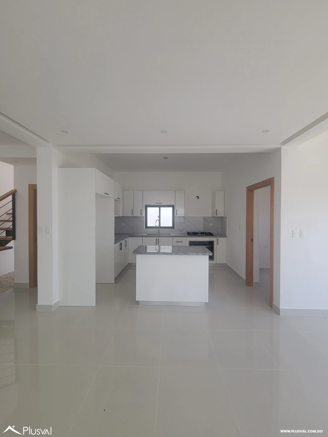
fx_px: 164
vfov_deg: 106.2
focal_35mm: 13
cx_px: 164
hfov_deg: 89.9
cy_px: 218
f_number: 2.2
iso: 50
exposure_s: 1/196
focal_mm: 2.2
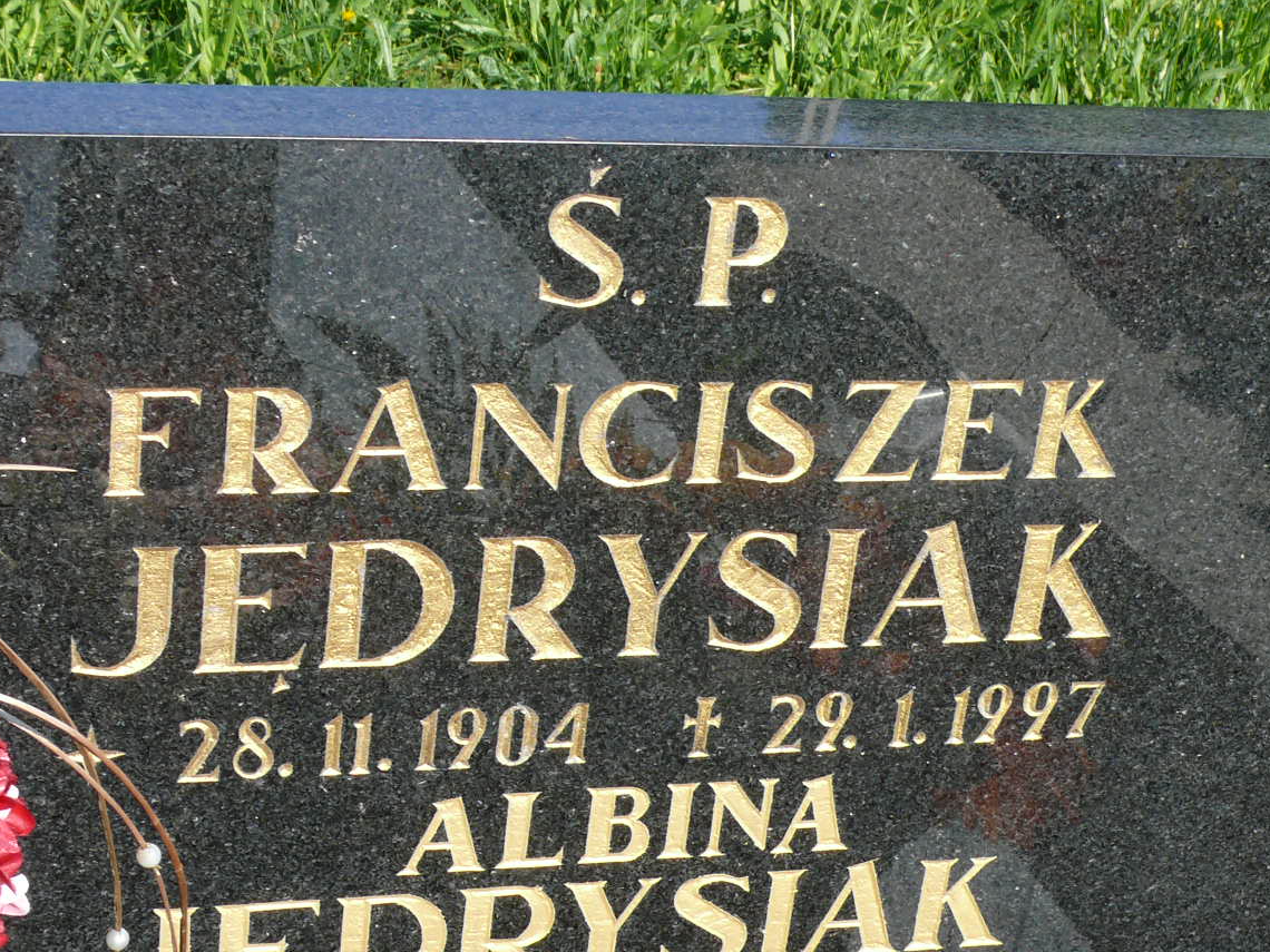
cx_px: 624
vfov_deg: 18.4
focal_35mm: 80
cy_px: 667
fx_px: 2935
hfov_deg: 24.4
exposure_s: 1/250
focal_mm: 9.9
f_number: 5.6
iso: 100
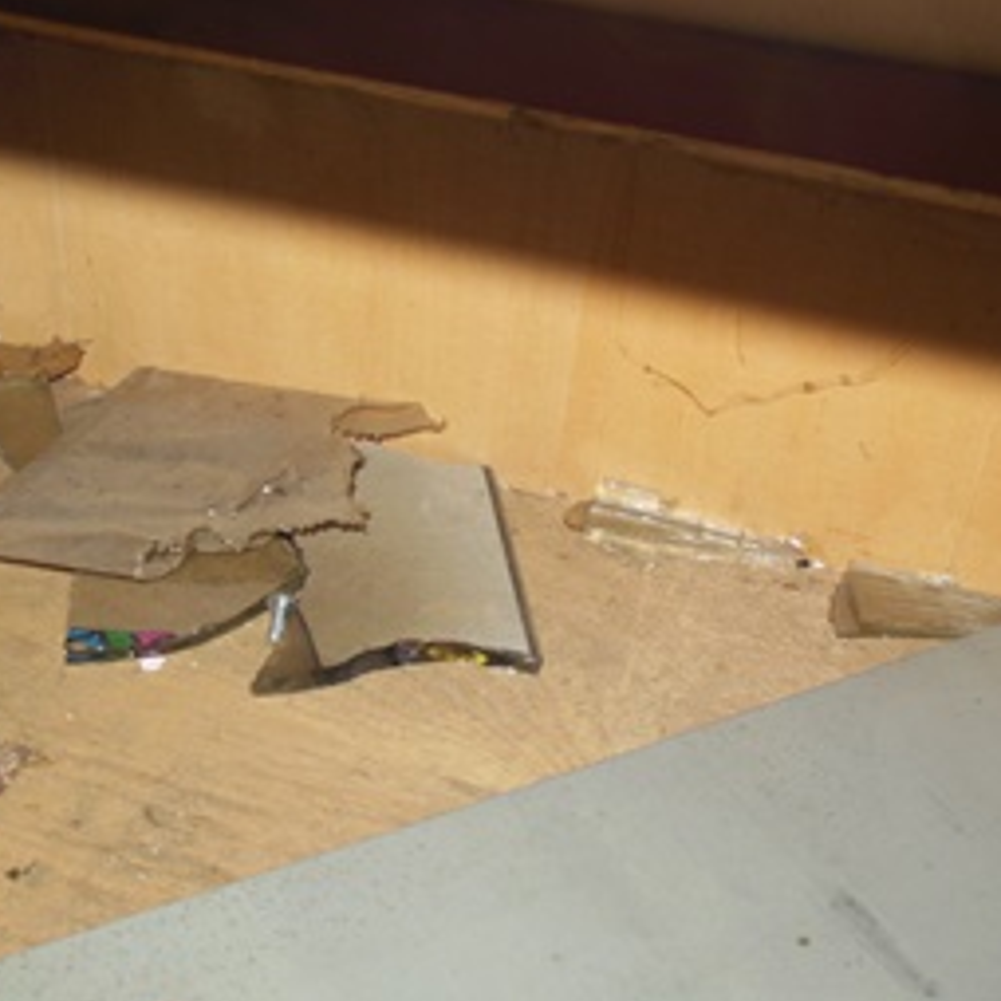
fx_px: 1276
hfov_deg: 42.8
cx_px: 508
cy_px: 623
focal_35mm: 39
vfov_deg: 42.5
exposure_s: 1/25
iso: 125
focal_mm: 4.5
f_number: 3.2
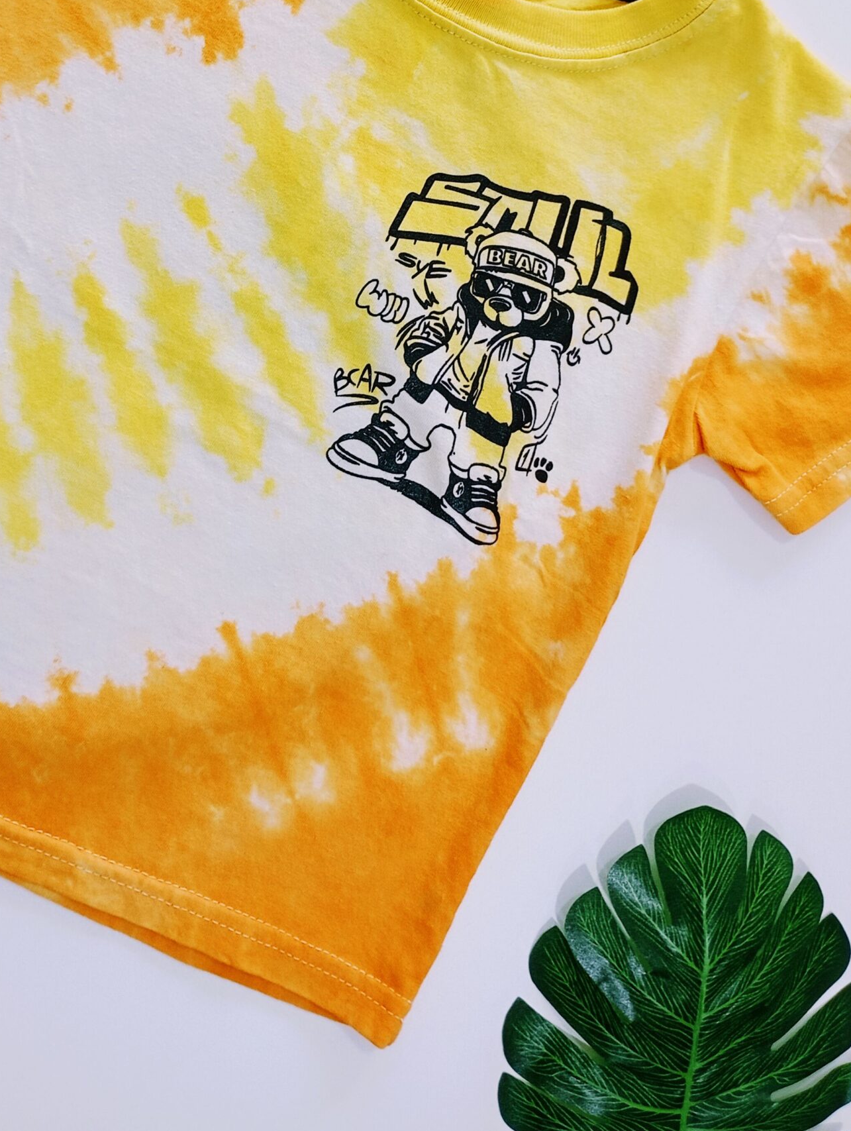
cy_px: 292
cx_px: 280
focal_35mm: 42
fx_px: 1373
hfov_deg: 34.1
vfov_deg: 43.4
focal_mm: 4.27
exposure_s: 1/50
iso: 453
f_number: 1.8
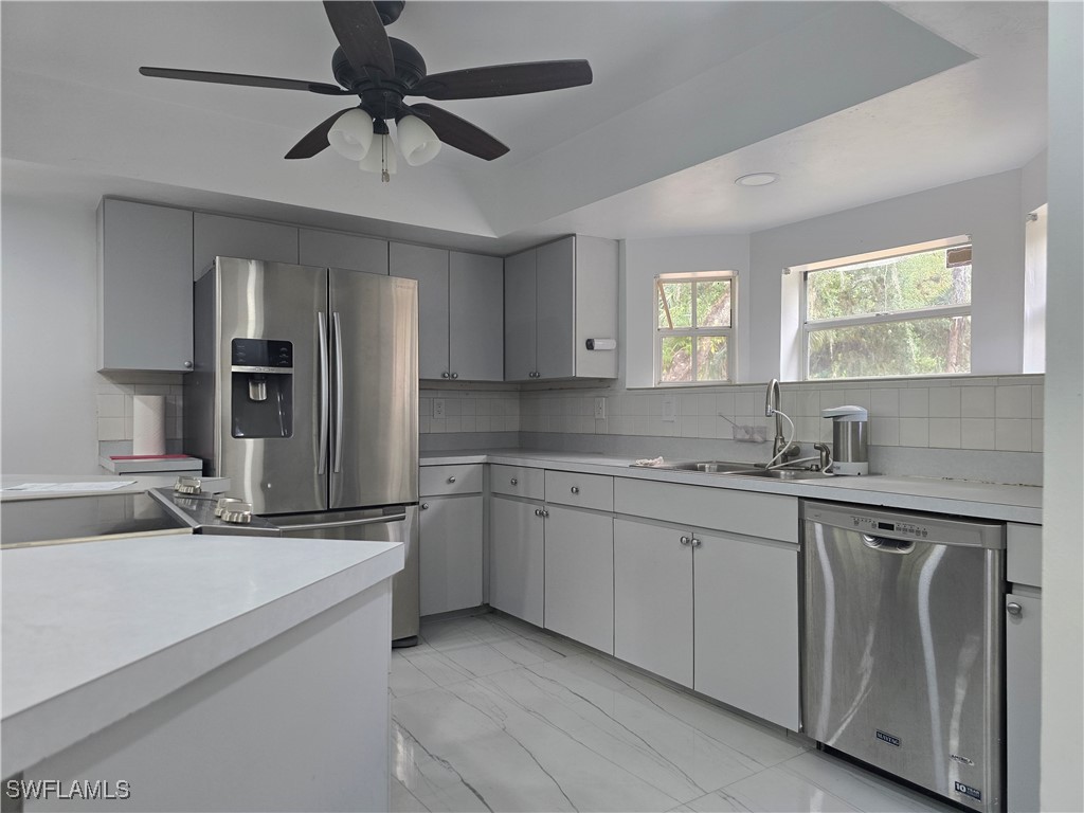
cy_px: 406
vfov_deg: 58.9
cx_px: 542
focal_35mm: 23
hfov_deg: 73.9
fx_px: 720
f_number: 1.7
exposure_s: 1/120
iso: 160
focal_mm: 6.3
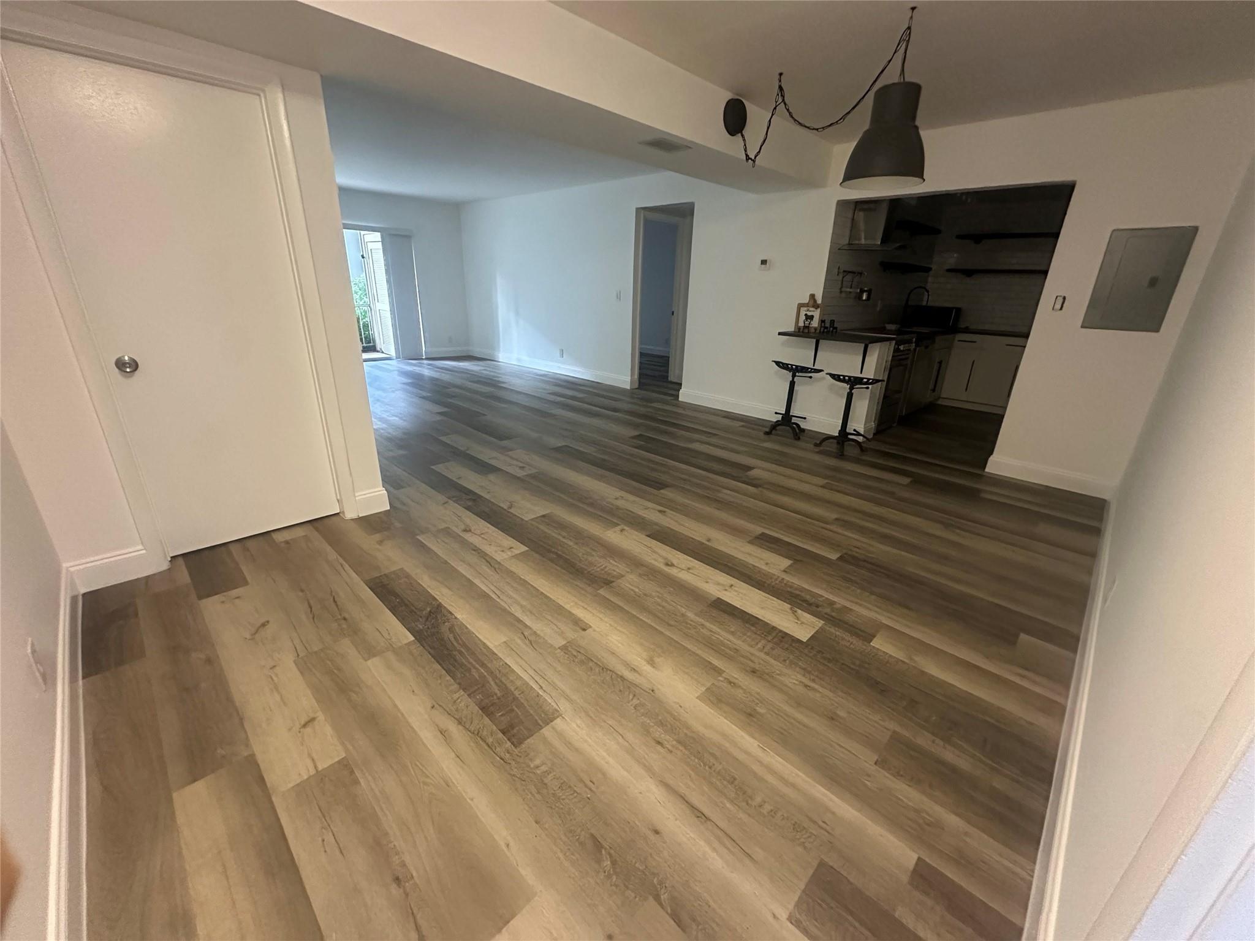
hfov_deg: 102.1
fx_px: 508
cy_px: 470
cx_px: 628
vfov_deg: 85.7
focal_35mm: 14
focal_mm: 2.22
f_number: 2.2
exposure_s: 1/60
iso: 1000
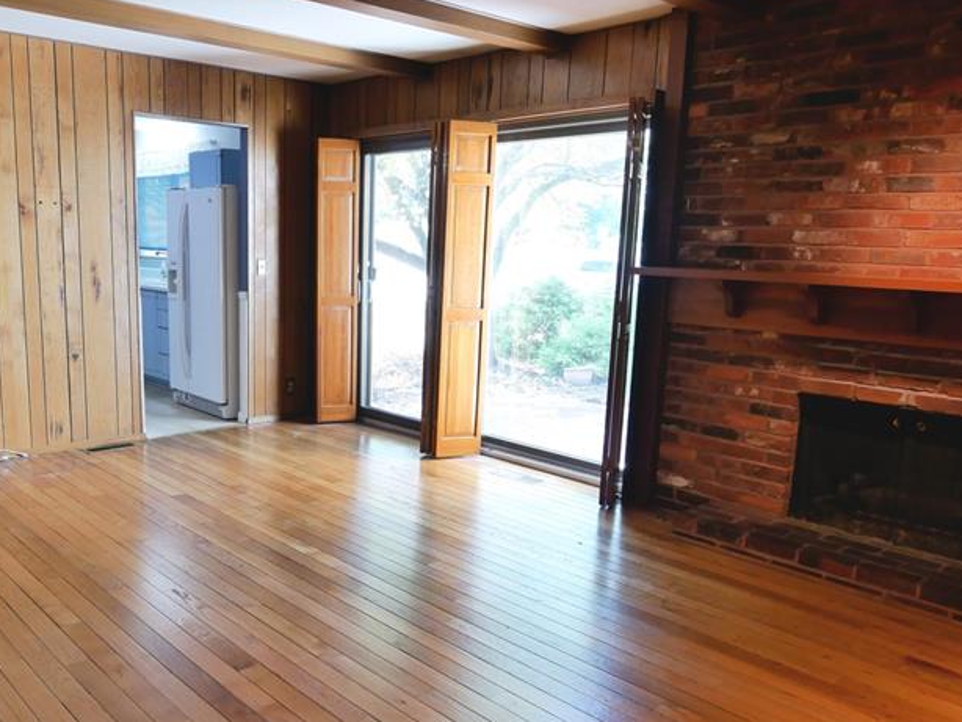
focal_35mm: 30
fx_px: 834
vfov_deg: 46.7
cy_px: 410
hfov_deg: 59.3
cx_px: 371
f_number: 4
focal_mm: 9
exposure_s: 1/25
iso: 800
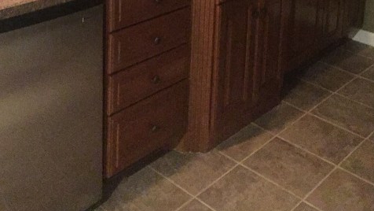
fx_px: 506
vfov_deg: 21.0
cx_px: 151
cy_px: -76
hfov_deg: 40.4
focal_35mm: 51
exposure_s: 1/15
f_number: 2.2
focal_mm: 4.15
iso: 1250
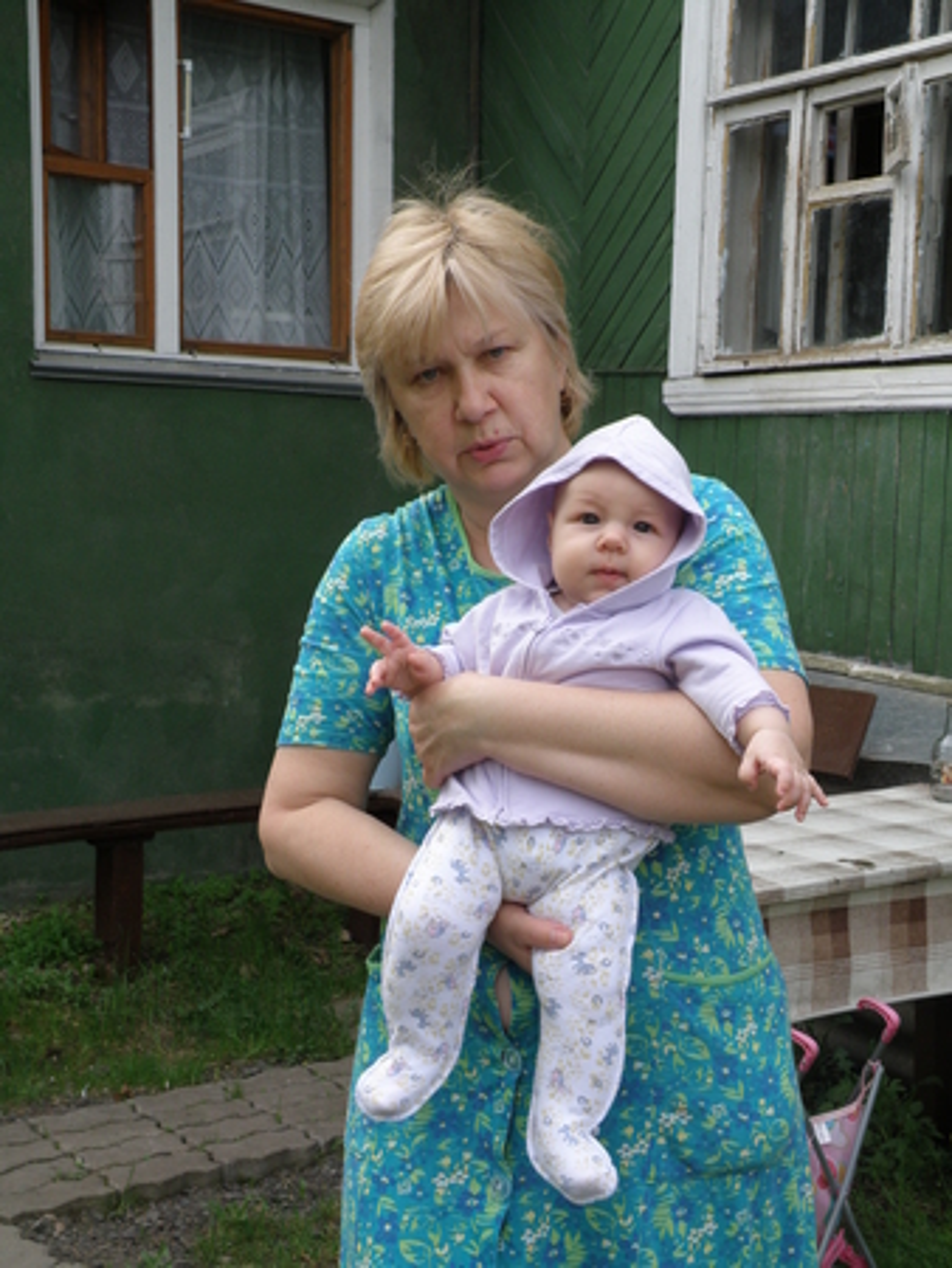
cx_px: 476
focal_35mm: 52
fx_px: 1905
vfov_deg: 36.8
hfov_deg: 28.1
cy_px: 634
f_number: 5.6
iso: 64
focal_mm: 9.31
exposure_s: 1/125
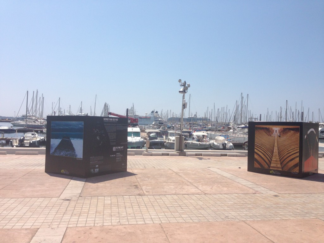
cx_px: 162
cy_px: 122
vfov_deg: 42.9
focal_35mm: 33
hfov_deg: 55.4
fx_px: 309
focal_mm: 4.13
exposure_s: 1/2710
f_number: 2.4
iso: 50
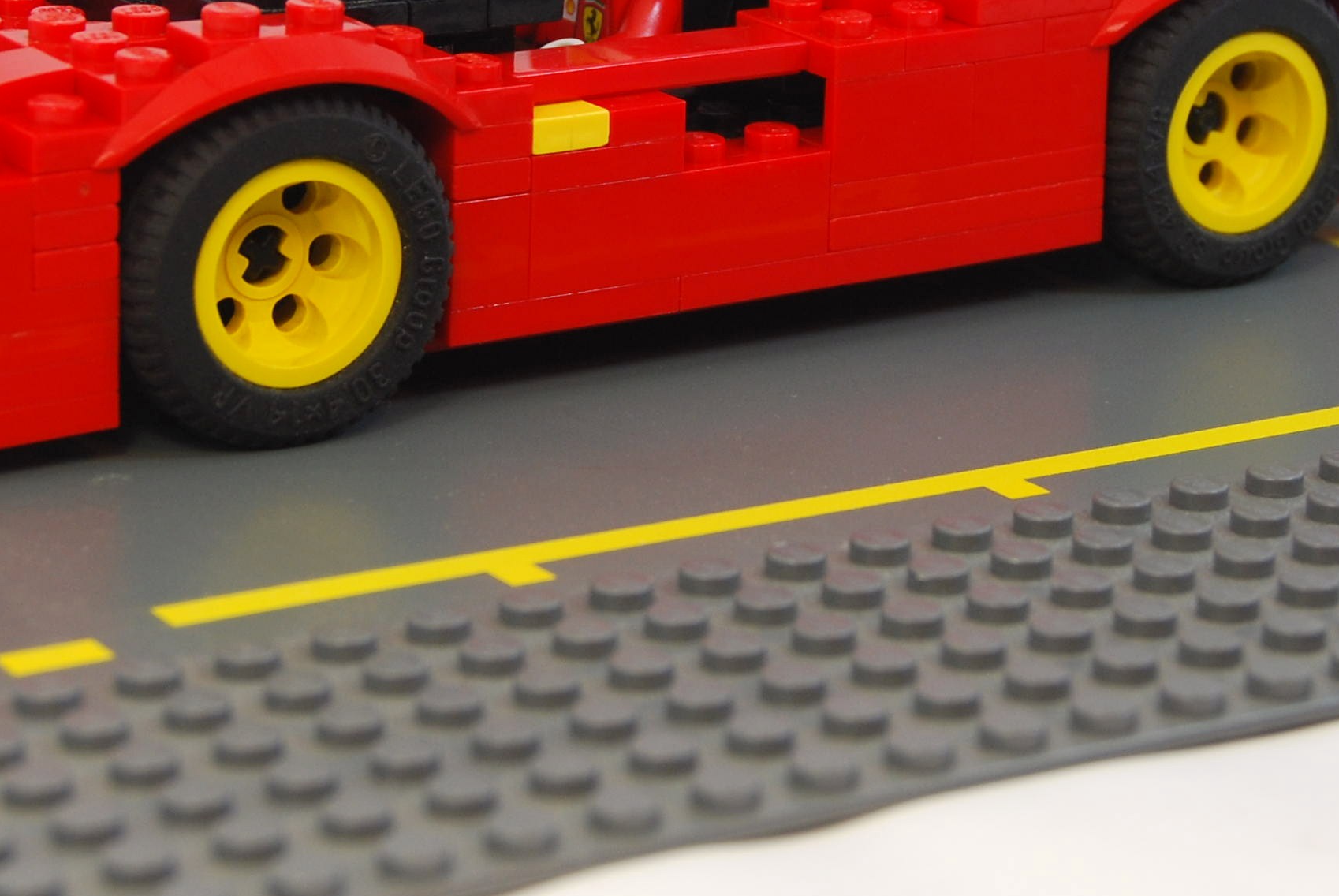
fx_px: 4840
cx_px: 566
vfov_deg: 10.5
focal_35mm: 130
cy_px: 88
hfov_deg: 15.7
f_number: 7.1
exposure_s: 1/60
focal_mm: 38
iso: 200
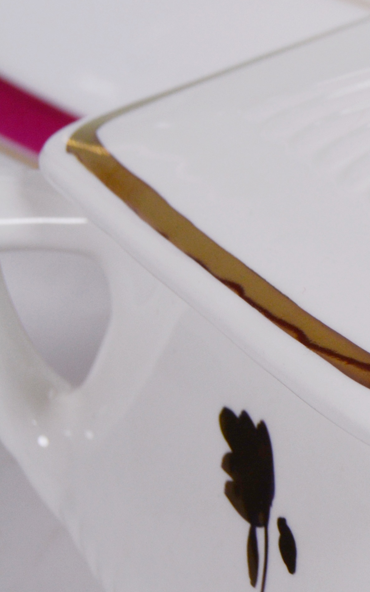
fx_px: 2340
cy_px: 74
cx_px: 936
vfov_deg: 14.3
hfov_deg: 8.2
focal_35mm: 145
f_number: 7.1
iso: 200
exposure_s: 1/200
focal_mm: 30
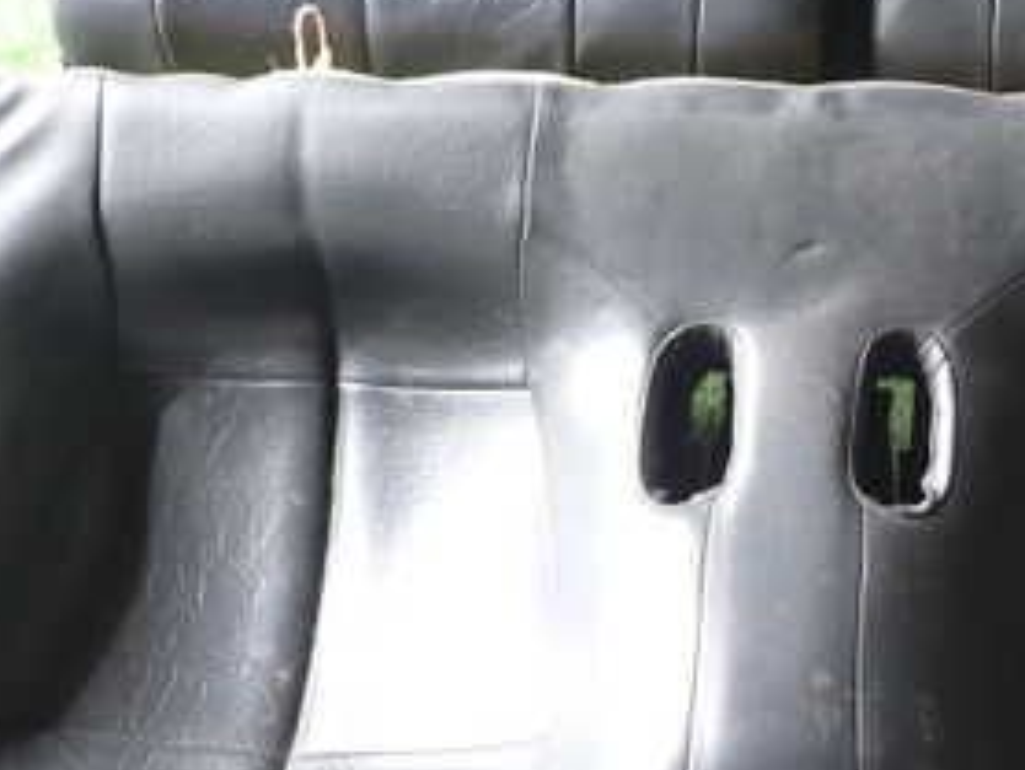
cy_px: 508
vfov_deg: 21.3
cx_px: 841
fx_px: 2045
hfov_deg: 27.5
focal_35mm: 69
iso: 200
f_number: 2.4
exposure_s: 1/60
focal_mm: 5.79
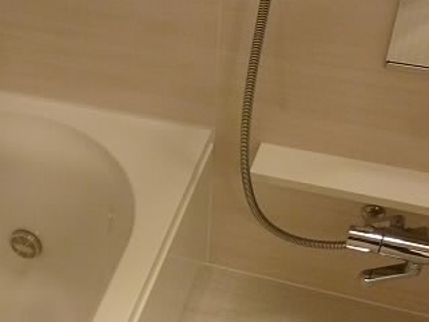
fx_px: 756
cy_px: 331
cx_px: 63
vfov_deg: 23.0
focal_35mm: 61
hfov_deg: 30.6
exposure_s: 1/40
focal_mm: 5
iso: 400
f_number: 3.1
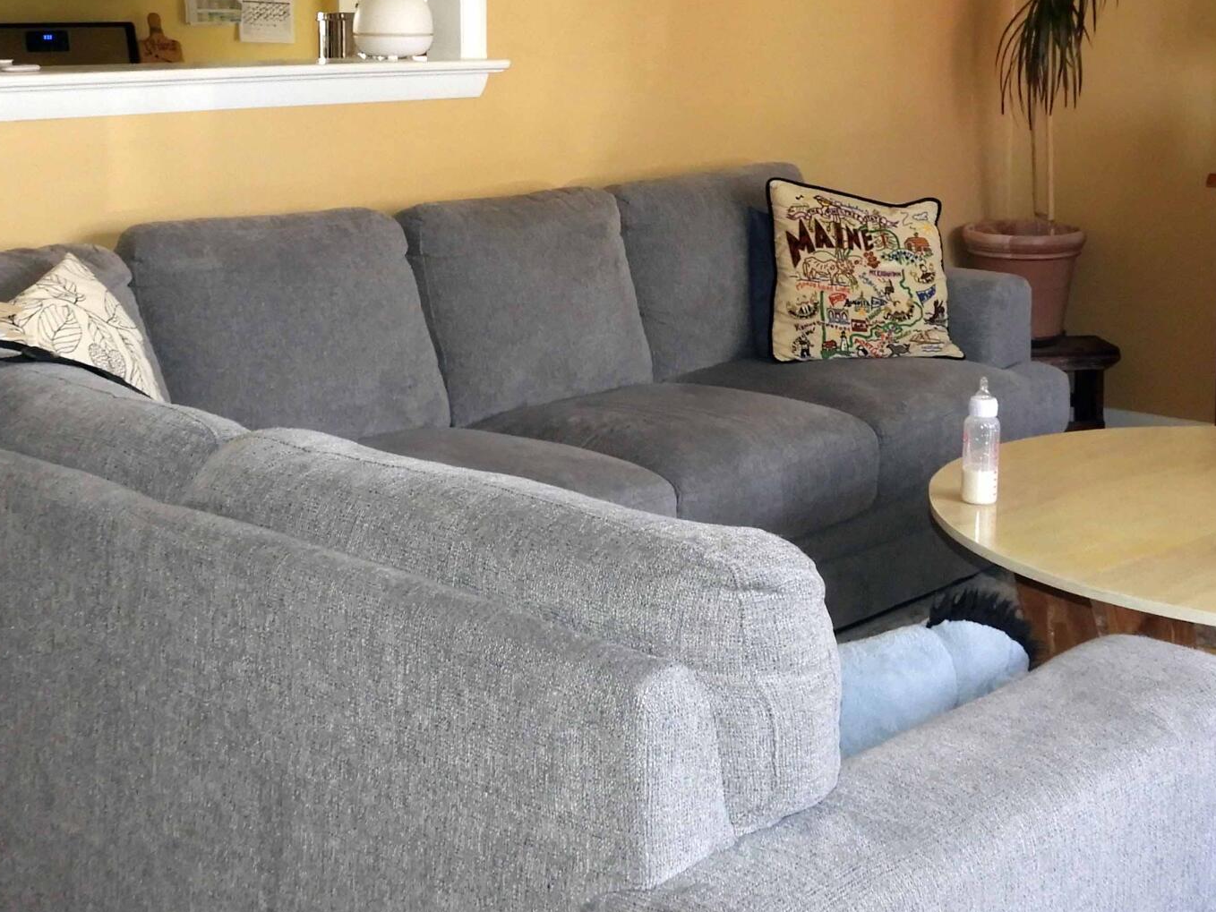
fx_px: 1862
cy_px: 234
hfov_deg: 36.2
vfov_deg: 27.2
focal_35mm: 53
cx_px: 605
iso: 200
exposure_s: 1/30
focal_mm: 4.3
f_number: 3.3
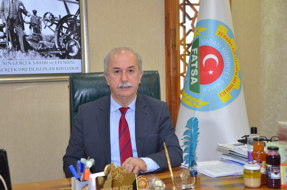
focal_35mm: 68
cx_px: 144
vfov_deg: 20.1
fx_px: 537
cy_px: 95
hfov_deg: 29.9
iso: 800
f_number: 4.8
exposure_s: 1/60
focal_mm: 45
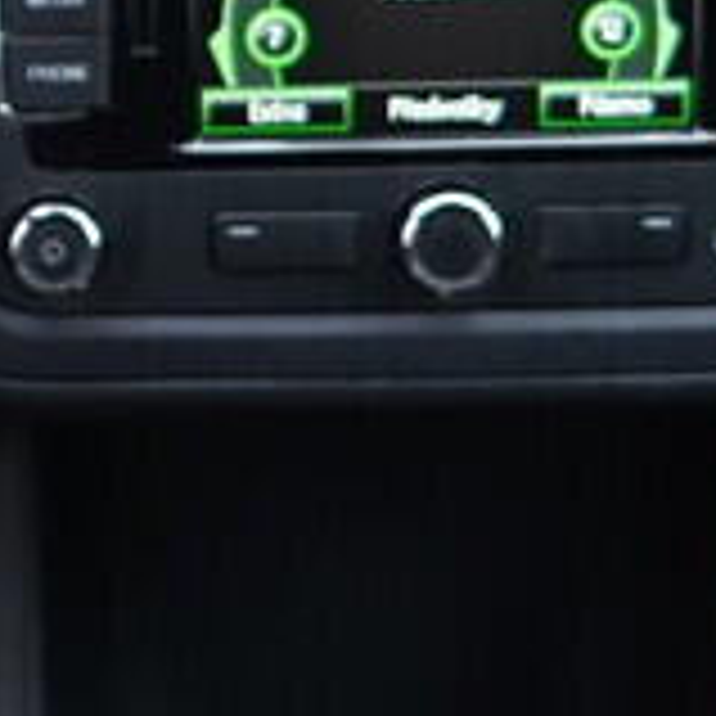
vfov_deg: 8.8
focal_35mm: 197
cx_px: -158
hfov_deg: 8.8
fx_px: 4610
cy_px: 56
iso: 400
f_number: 2.8
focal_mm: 24
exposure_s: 1/40
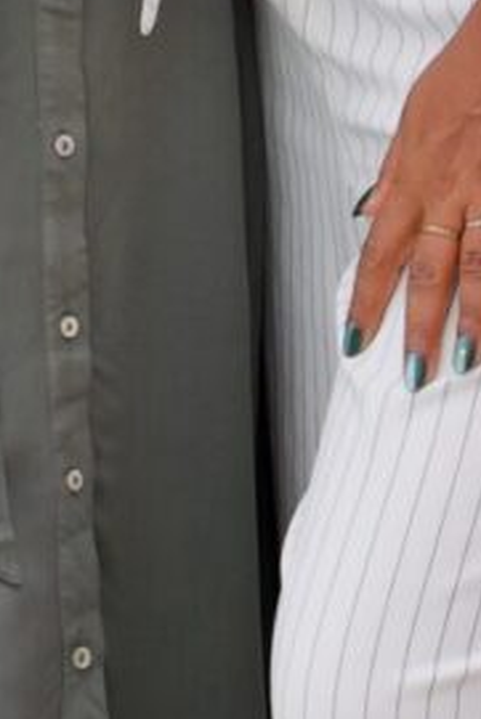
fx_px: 3362
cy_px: -647
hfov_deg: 8.2
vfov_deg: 11.2
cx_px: 146
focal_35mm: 168
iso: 160
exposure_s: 1/320
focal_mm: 38
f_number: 4.5
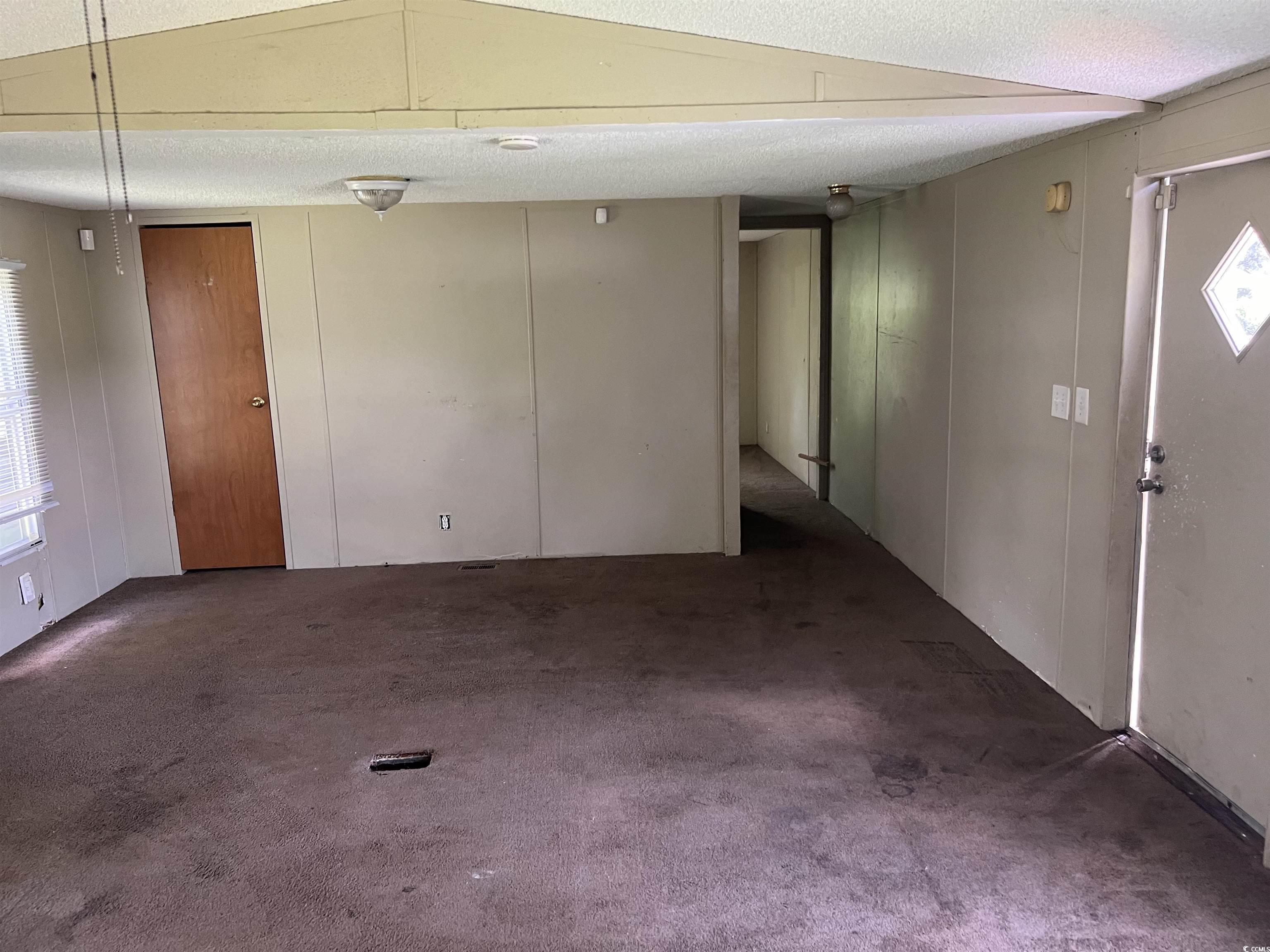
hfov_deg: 67.3
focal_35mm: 26
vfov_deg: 53.1
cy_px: 476
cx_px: 635
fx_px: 954
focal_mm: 5.7
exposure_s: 1/60
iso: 200
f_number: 1.5
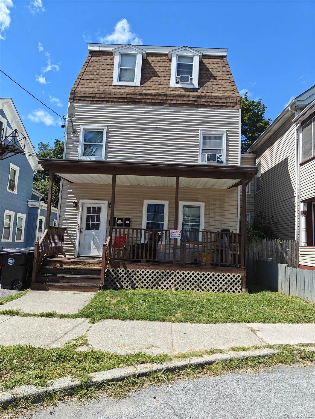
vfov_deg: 71.6
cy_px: 210
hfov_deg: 56.8
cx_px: 158
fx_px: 291
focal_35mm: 24
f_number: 1.8
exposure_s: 1/2531
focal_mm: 5.59
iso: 64
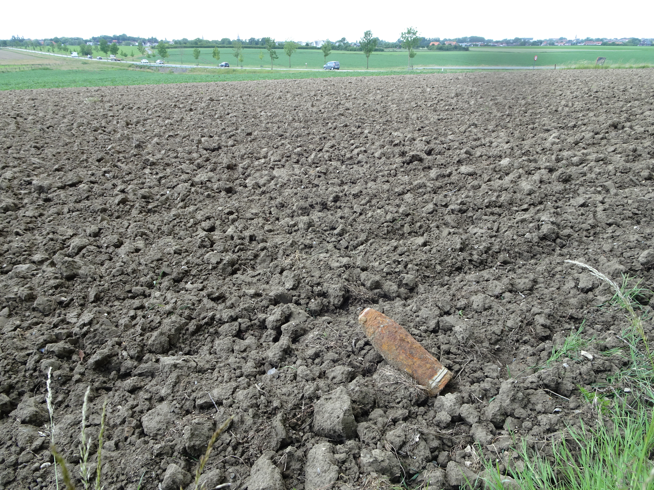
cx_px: 327
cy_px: 245
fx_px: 453
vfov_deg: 56.8
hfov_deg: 71.6
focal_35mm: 24
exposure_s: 1/125
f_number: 3.5
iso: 80
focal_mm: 4.1
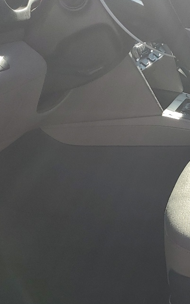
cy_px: 129
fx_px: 572
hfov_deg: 17.5
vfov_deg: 29.7
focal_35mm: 69
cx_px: 258
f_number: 1.5
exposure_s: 1/1250
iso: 50
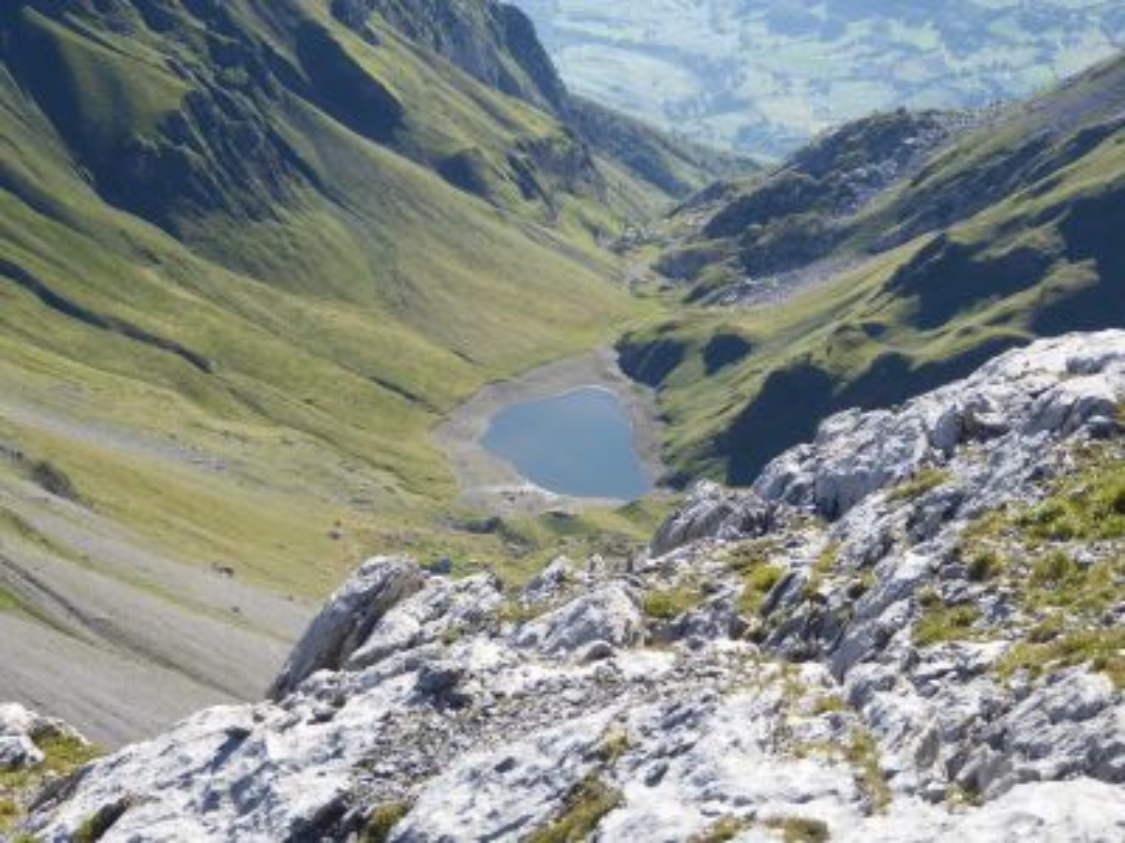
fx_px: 3185
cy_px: 422
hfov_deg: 20.0
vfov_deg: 15.1
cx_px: 562
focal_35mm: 98
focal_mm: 16.1
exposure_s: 1/200
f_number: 4.9
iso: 80
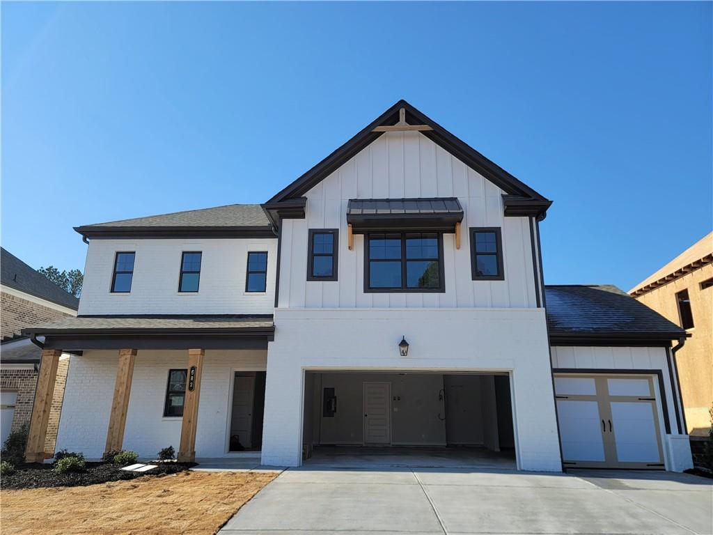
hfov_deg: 69.4
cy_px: 268
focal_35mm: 25
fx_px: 515
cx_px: 356
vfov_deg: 54.9
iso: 20
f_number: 1.8
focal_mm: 7
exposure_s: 1/799
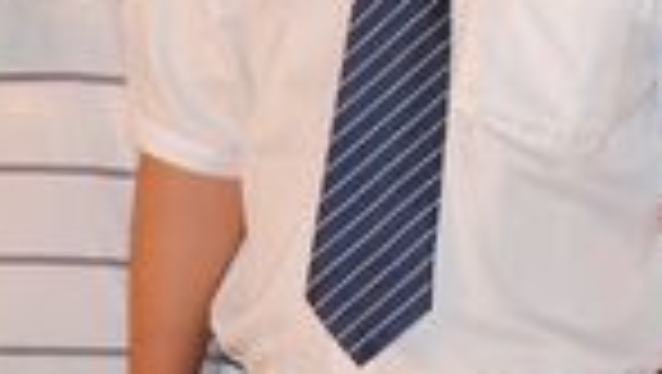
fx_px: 4392
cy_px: -142
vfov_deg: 4.8
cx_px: 662
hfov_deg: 8.6
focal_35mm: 250
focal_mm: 52
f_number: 4.5
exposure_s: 1/160
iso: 200
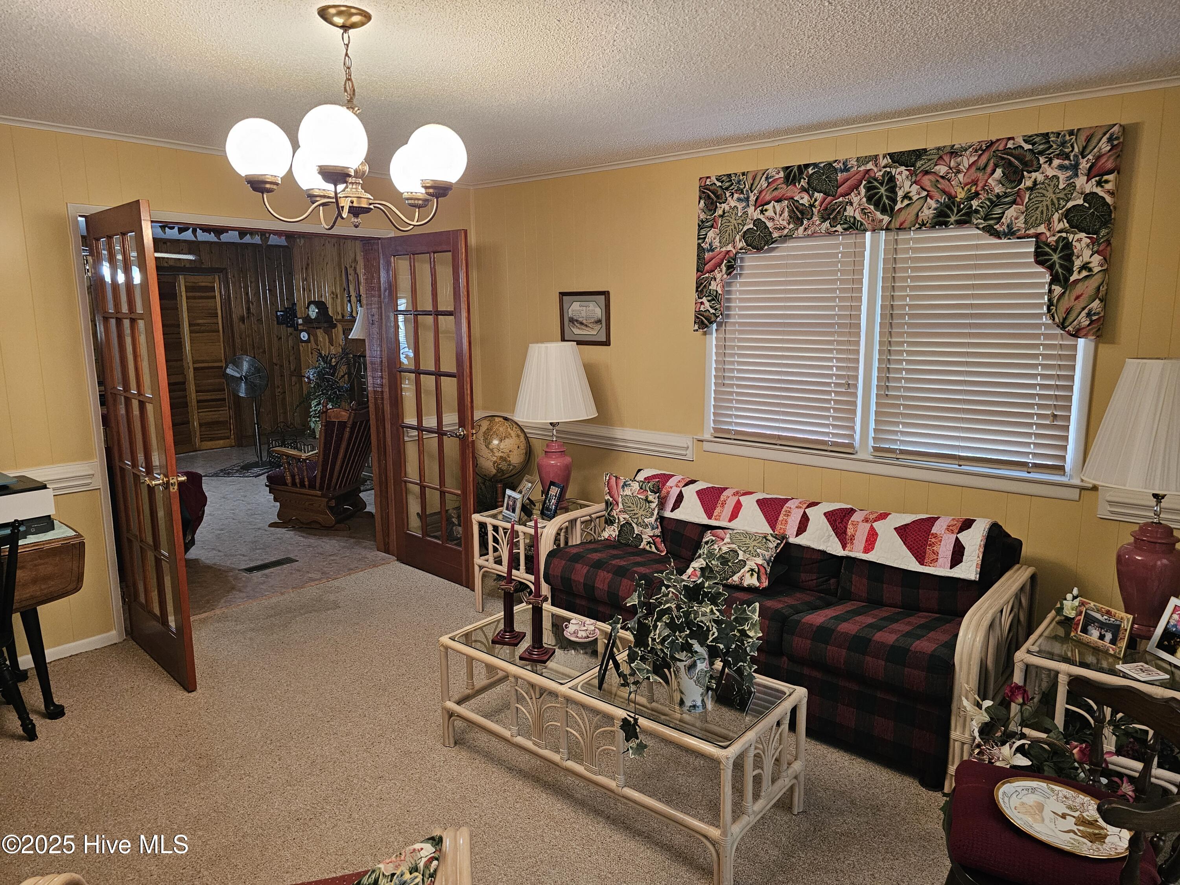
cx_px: 590
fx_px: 784
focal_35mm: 23
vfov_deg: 58.9
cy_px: 442
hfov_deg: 73.9
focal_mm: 6.3
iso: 640
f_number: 1.7
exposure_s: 1/120
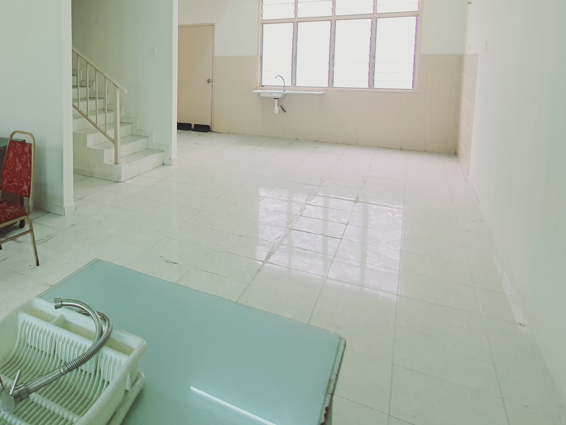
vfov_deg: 50.6
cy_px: 100
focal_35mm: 26
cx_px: 69
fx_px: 425
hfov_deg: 58.7
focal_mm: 1.8
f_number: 2.2
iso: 50
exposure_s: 1/50
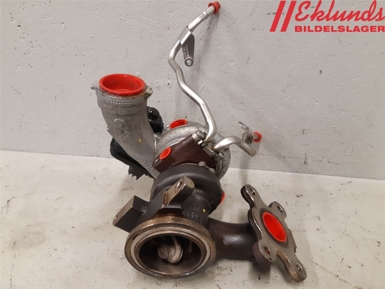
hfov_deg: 67.3
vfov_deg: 53.1
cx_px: 192
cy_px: 144
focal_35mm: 26
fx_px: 289
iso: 250
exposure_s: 1/50
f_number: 1.7
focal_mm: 3.93
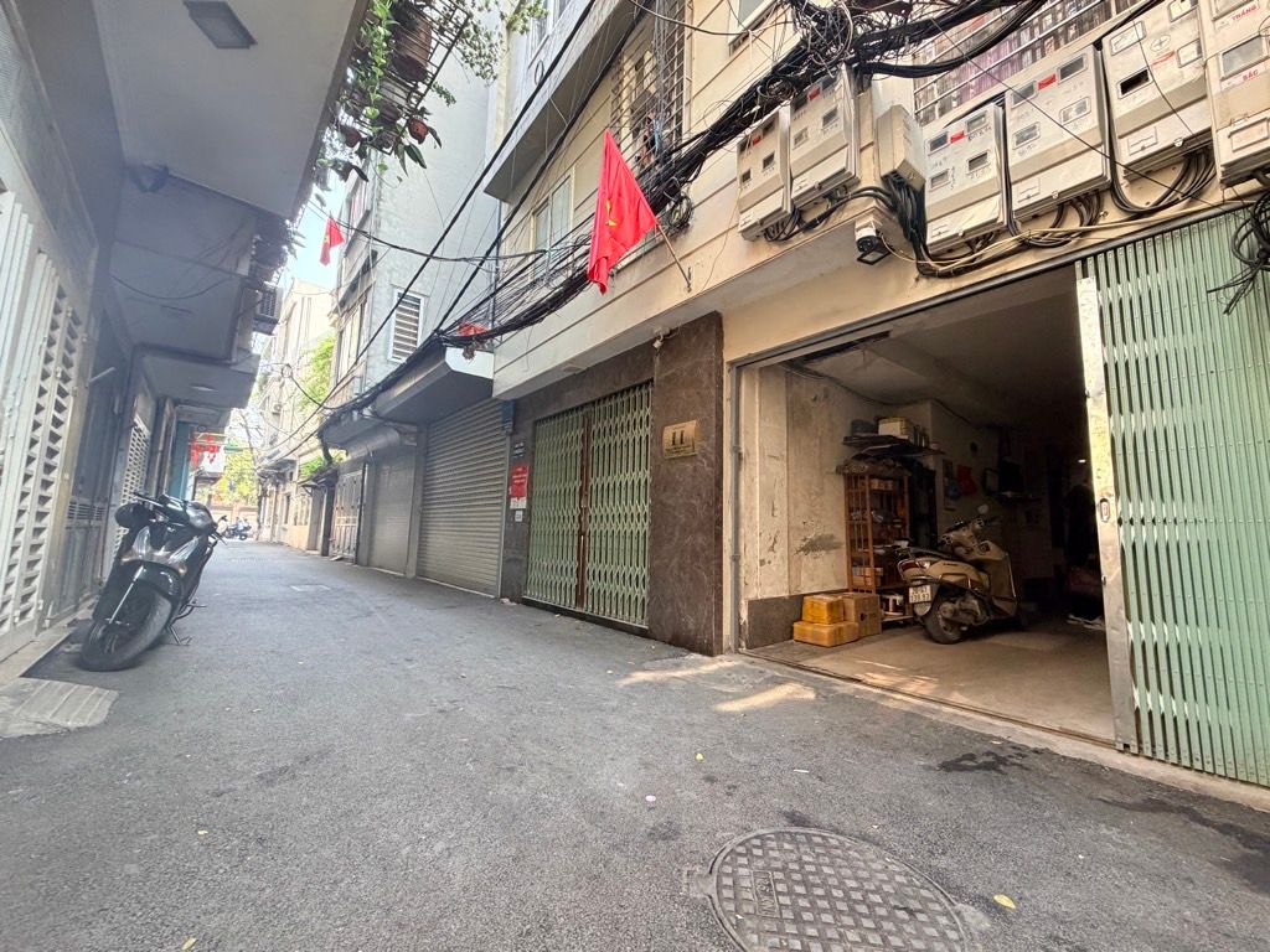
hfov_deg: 102.1
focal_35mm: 14
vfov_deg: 85.7
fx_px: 514
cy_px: 476
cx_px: 635
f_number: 2.2
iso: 320
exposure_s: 1/121
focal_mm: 2.22
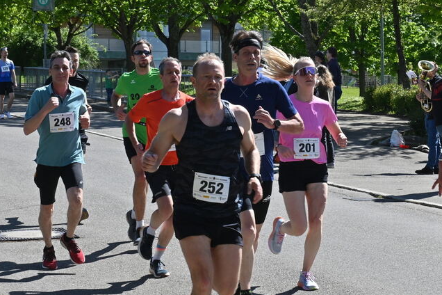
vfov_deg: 10.4
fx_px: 1621
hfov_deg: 15.5
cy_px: 126
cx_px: 254
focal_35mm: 132
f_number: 18
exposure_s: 1/320
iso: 640
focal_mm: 70
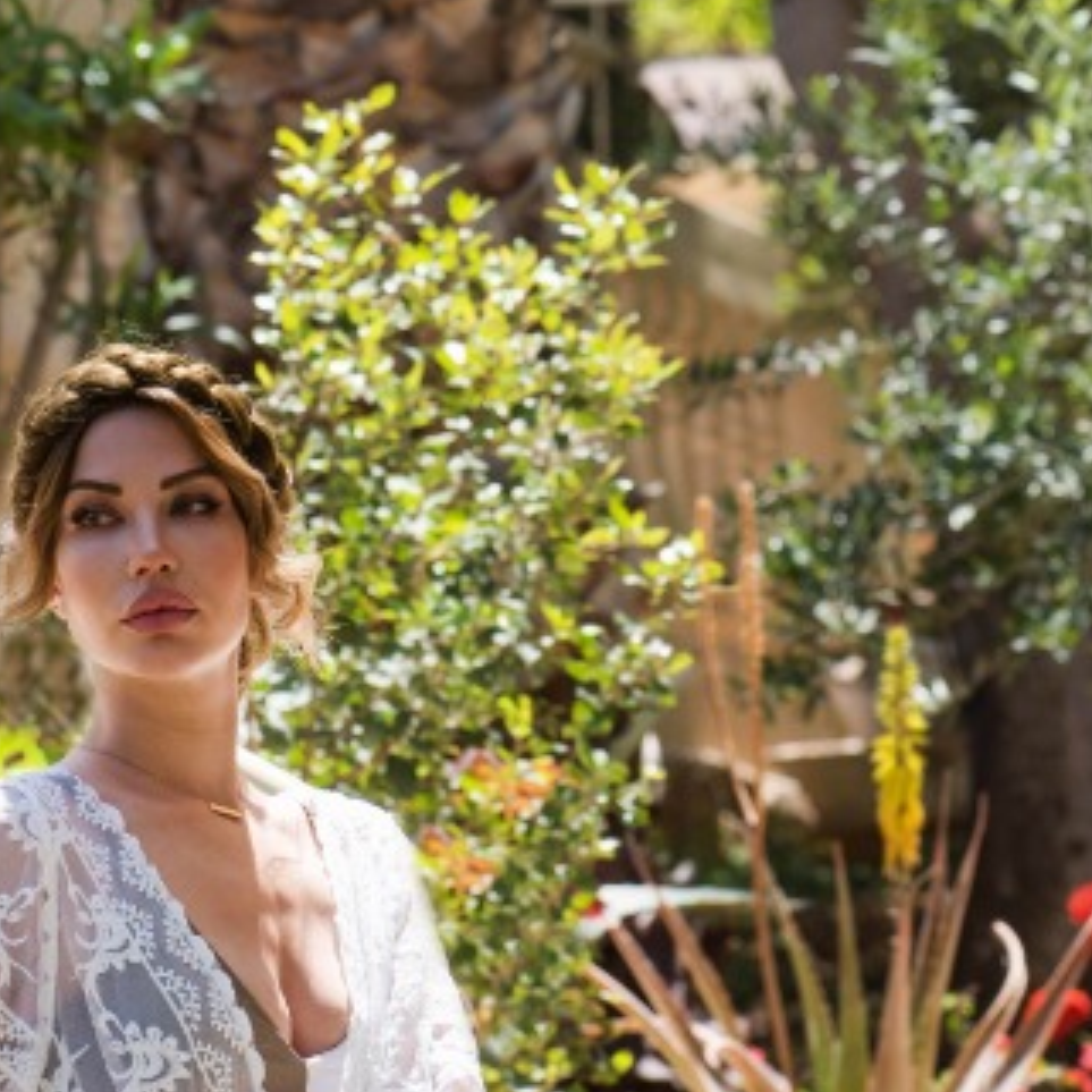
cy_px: 51
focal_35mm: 457
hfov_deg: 3.8
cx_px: 638
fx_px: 16310
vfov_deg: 3.8
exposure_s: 1/500
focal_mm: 160
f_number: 8
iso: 400
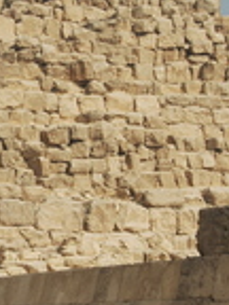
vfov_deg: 9.7
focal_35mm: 203
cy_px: 142
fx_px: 1791
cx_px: -98
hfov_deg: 7.2
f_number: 11
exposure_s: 1/500
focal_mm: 46
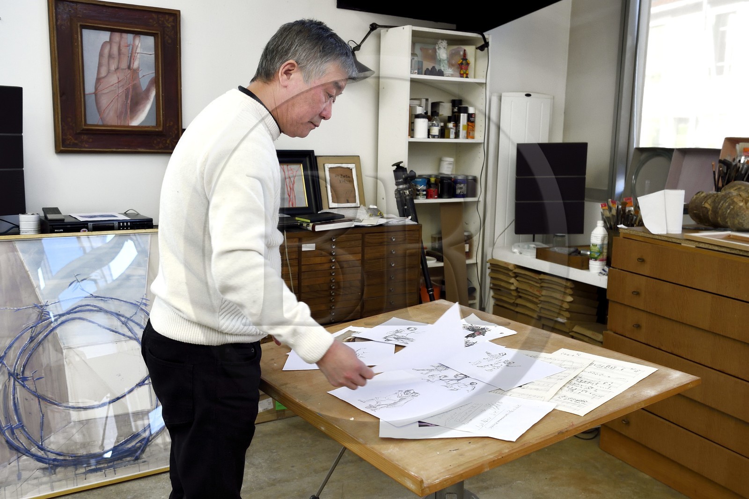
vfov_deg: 37.8
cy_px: 250
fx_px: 728
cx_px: 374
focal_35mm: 35
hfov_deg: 54.4
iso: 1600
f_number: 5.6
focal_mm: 35
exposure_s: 1/125
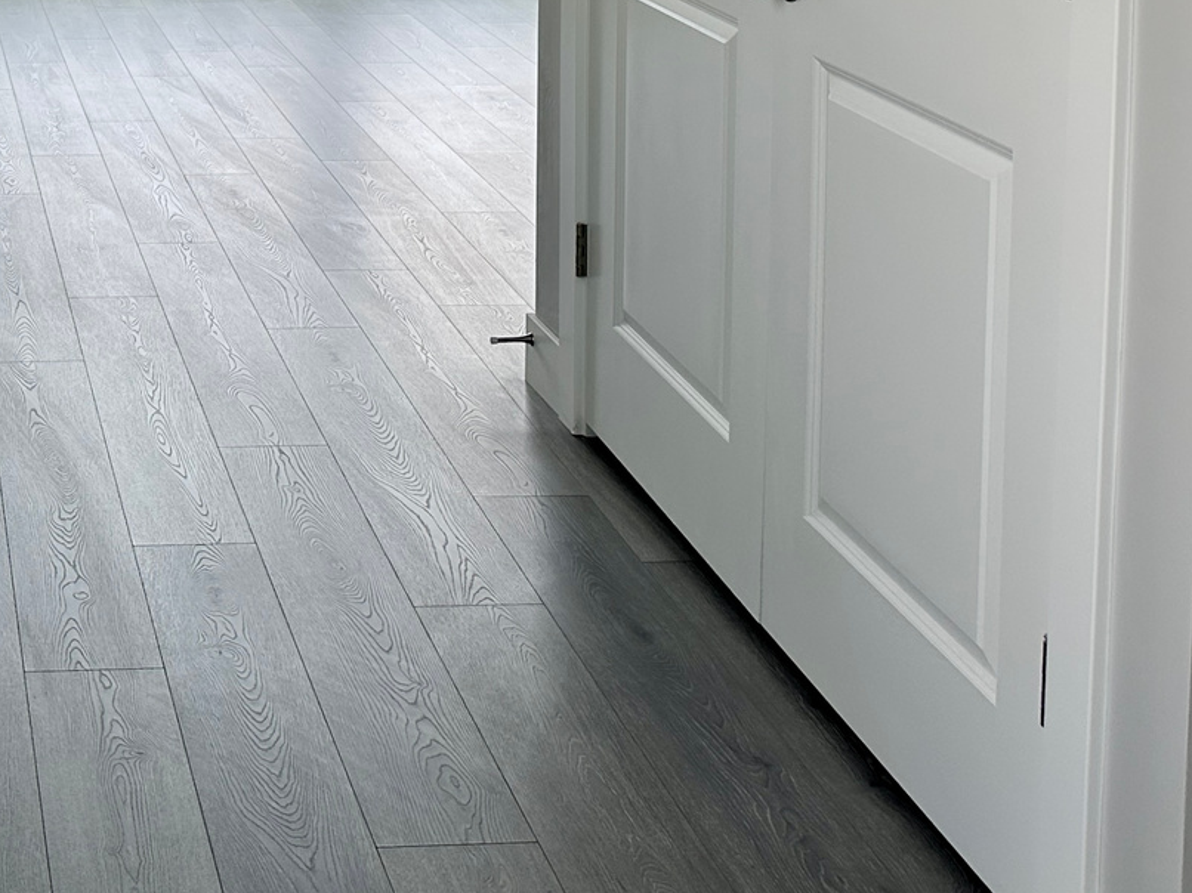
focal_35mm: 61
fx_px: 2100
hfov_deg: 29.7
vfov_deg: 22.0
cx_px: 13
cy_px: -207
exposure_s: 1/365
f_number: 1.78
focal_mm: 6.86
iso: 80
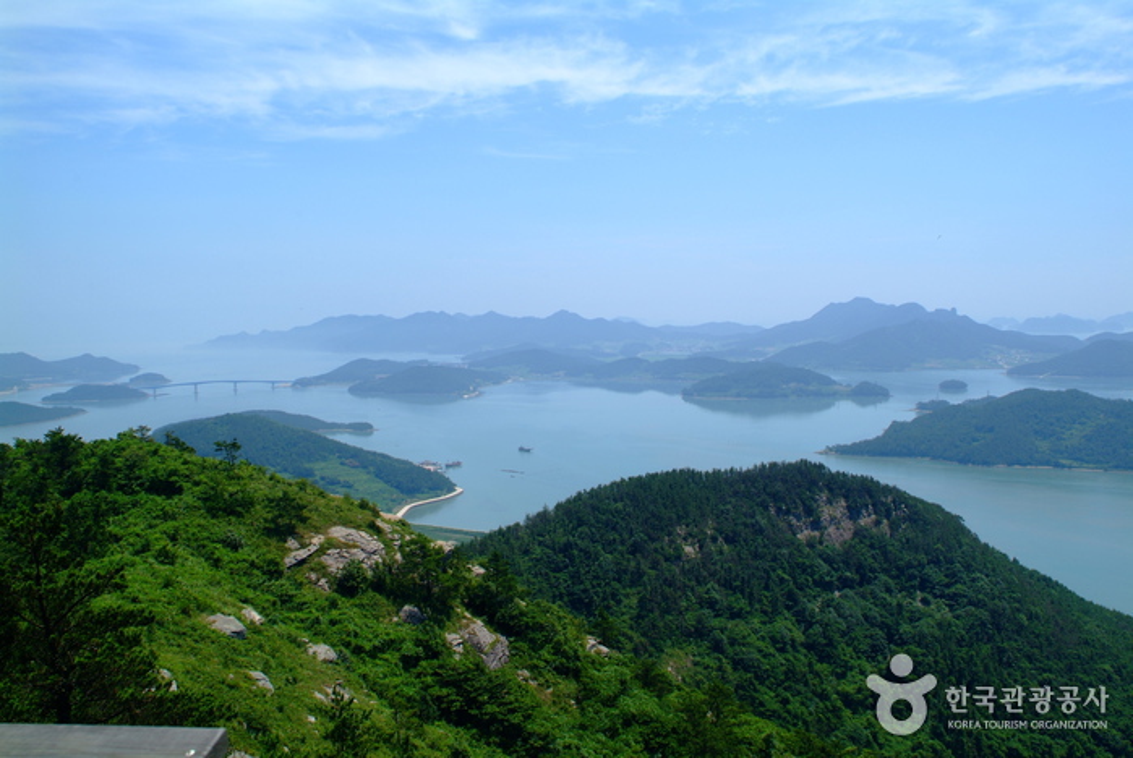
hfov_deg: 61.9
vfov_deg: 43.7
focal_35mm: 30
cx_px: 566
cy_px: 379
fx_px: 945
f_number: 8
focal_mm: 20
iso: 100
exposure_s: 1/250
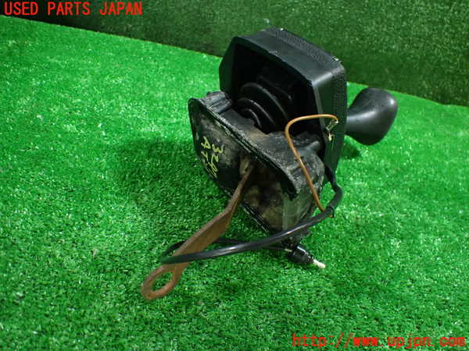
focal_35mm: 30
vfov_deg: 46.8
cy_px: 176
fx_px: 406
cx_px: 234
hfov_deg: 60.0
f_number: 2.3
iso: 800
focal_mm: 5.4
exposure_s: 1/50
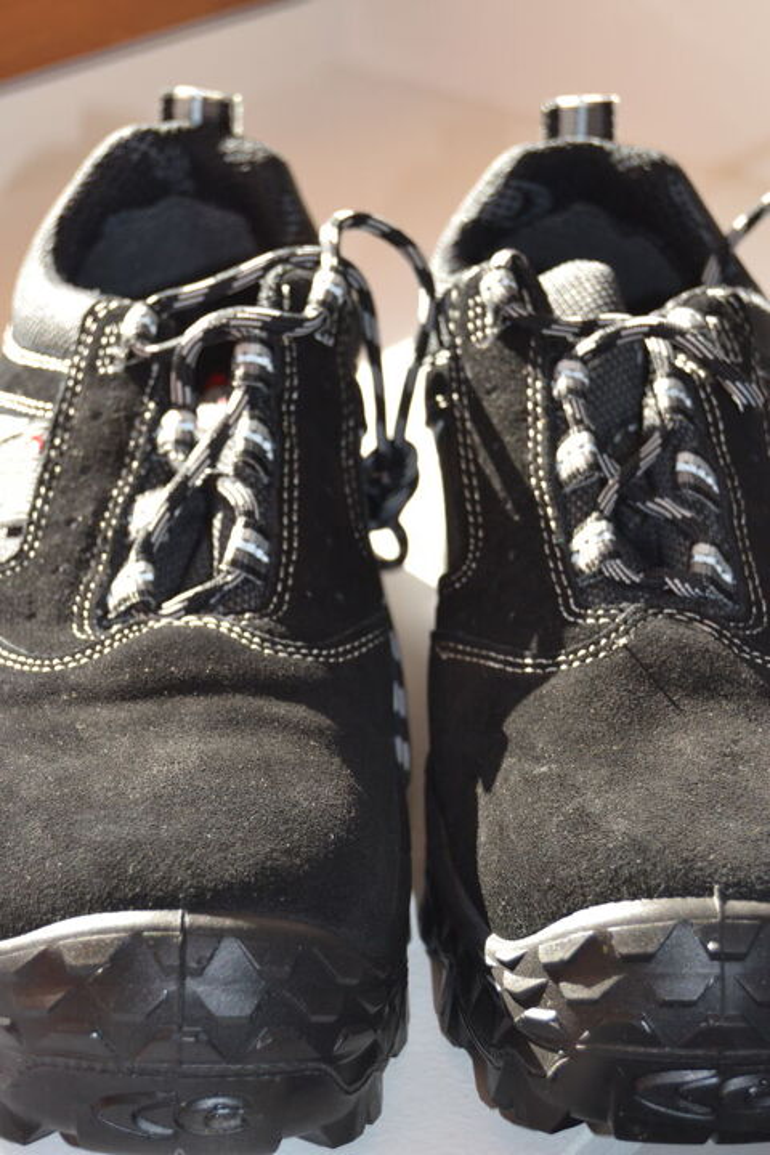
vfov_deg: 27.0
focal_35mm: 75
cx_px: 385
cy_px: 578
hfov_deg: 18.2
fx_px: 2406
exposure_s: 1/125
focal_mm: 50
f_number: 5.6
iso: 250
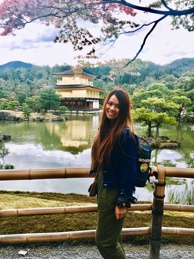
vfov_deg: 61.7
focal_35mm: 29
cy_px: 130
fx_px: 217
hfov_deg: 48.2
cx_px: 97
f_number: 2.2
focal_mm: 4.15
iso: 25
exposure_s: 1/120
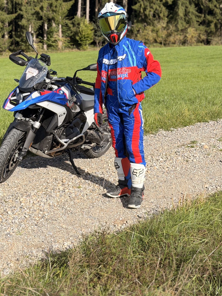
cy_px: 131
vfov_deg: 29.8
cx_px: 83
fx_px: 556
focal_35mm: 65
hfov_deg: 22.5
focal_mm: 6.76
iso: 64
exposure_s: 1/4098
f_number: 1.78
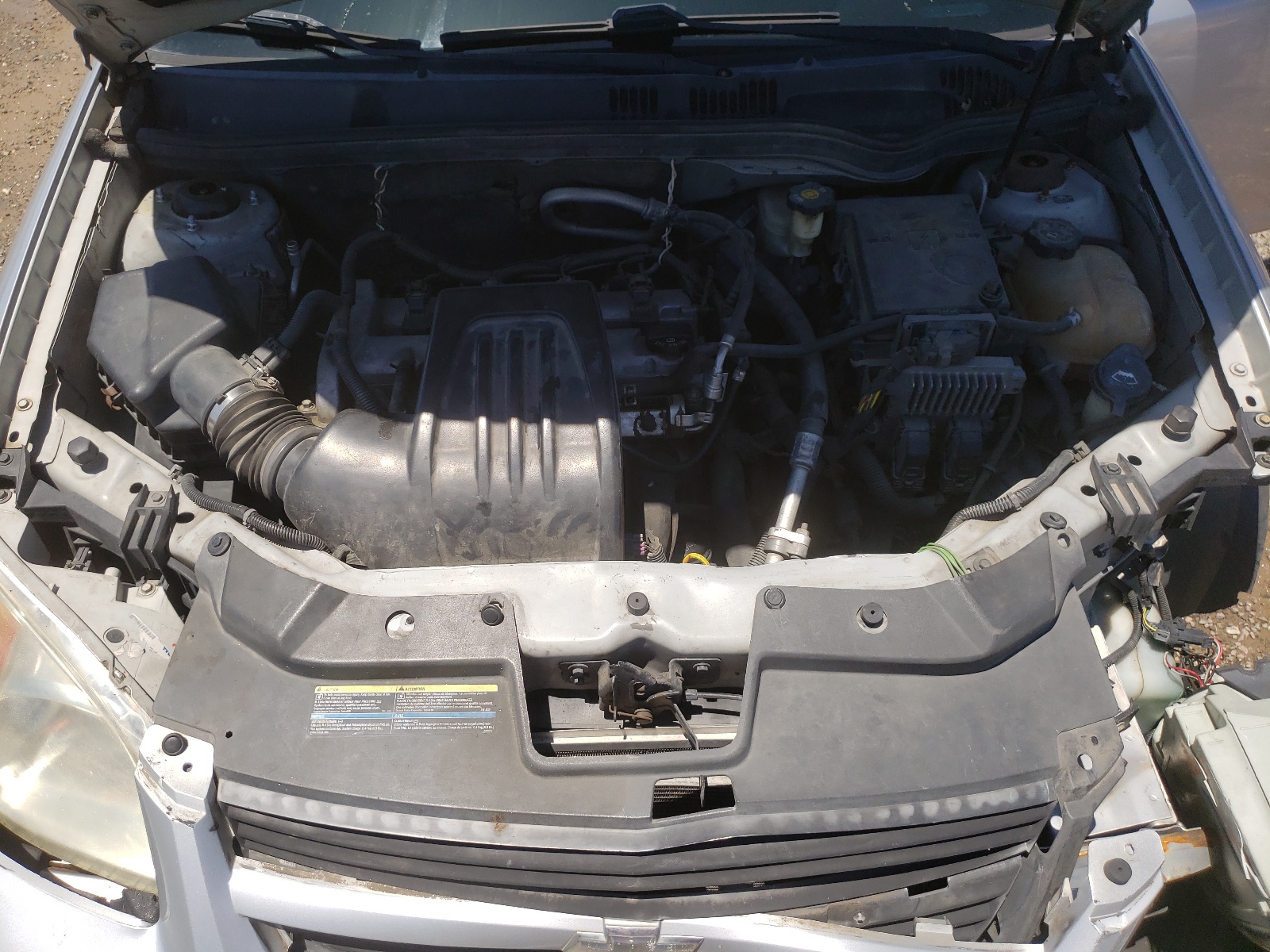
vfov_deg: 53.1
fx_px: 954
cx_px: 635
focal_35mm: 26
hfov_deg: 67.3
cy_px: 476
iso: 50
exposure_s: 1/3333
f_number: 1.5
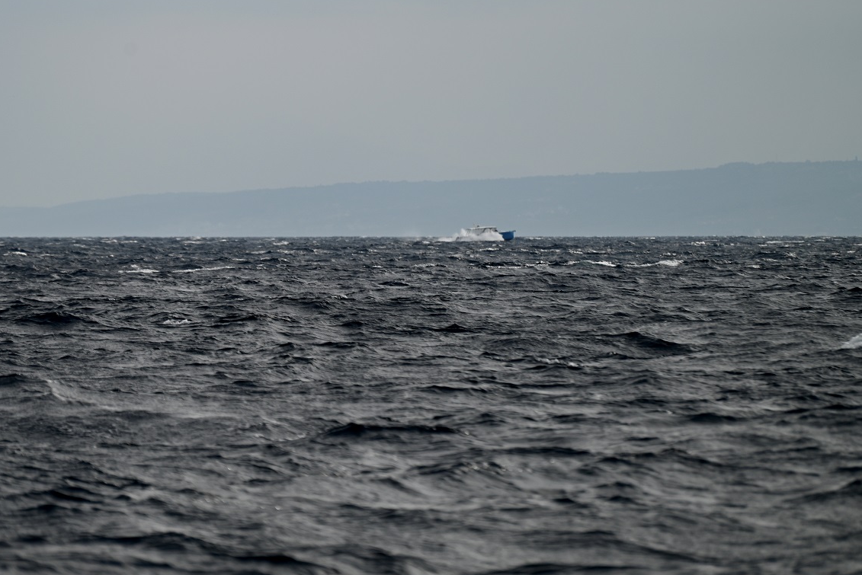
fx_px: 9533
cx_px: 300
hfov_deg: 5.2
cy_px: 200
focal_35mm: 398
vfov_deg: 3.5
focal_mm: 300
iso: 100
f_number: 5.6
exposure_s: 1/1000
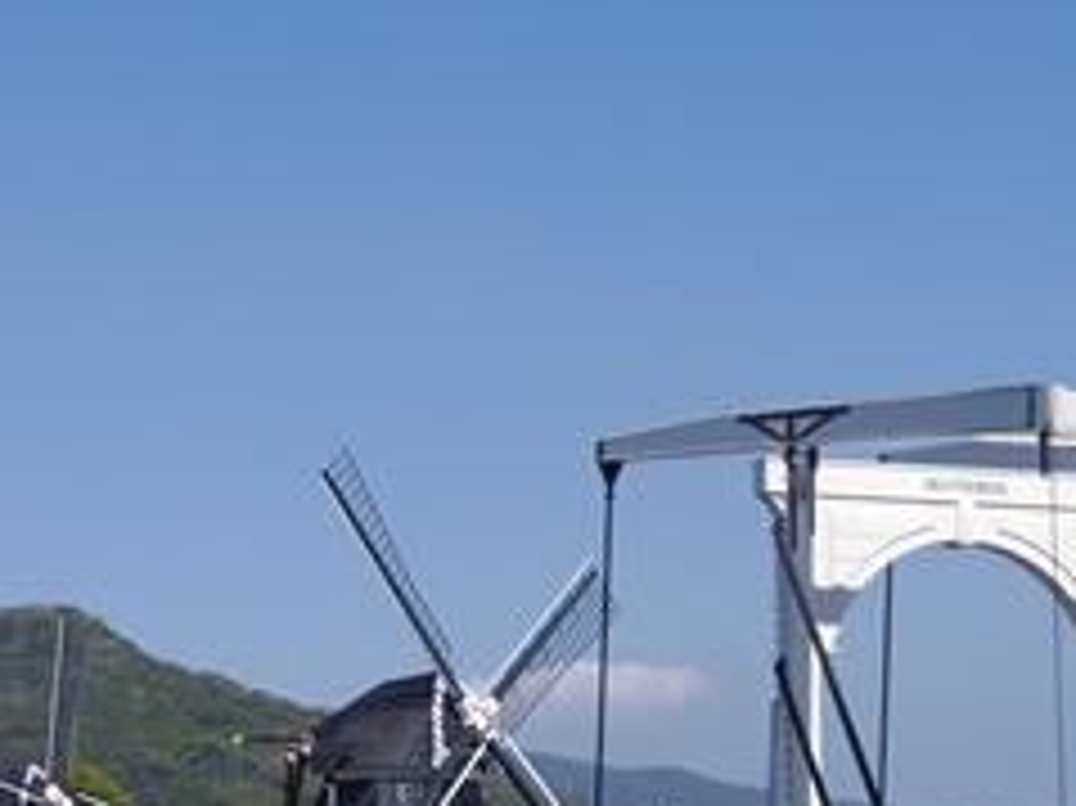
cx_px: 468
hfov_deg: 19.8
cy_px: 644
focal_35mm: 99
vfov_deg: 14.8
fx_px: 3076
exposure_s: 1/800
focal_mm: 8
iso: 100
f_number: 4
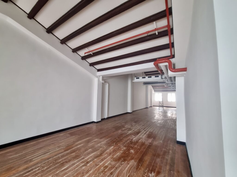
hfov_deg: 106.2
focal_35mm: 13
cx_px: 118
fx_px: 89
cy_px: 88
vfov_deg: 89.9
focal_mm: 1.74
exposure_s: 1/33
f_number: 2.2
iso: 320
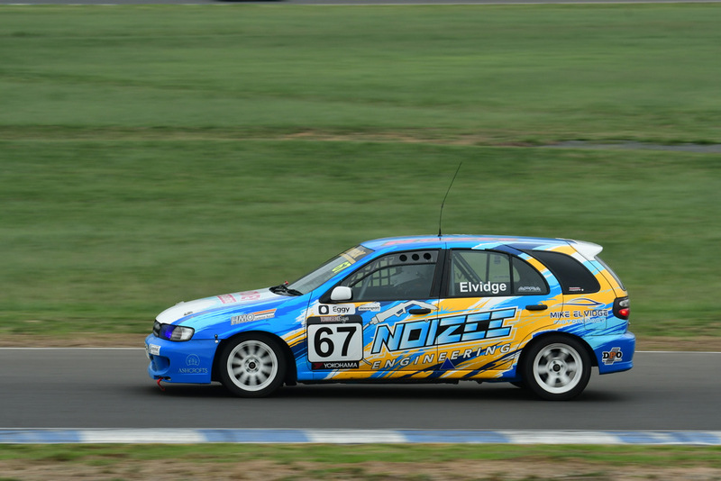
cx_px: 360
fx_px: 4057
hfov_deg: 10.2
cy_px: 240
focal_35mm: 202
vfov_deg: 6.8
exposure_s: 1/250
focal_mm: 135
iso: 500
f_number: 11
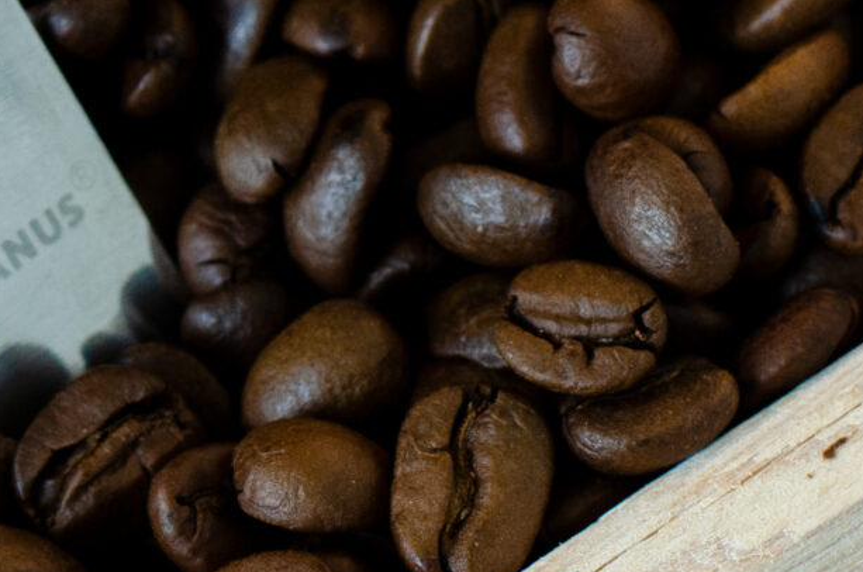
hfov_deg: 6.5
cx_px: -298
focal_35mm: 313
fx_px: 7488
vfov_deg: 4.3
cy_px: -407
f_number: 4.5
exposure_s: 1/100
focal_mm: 50
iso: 640
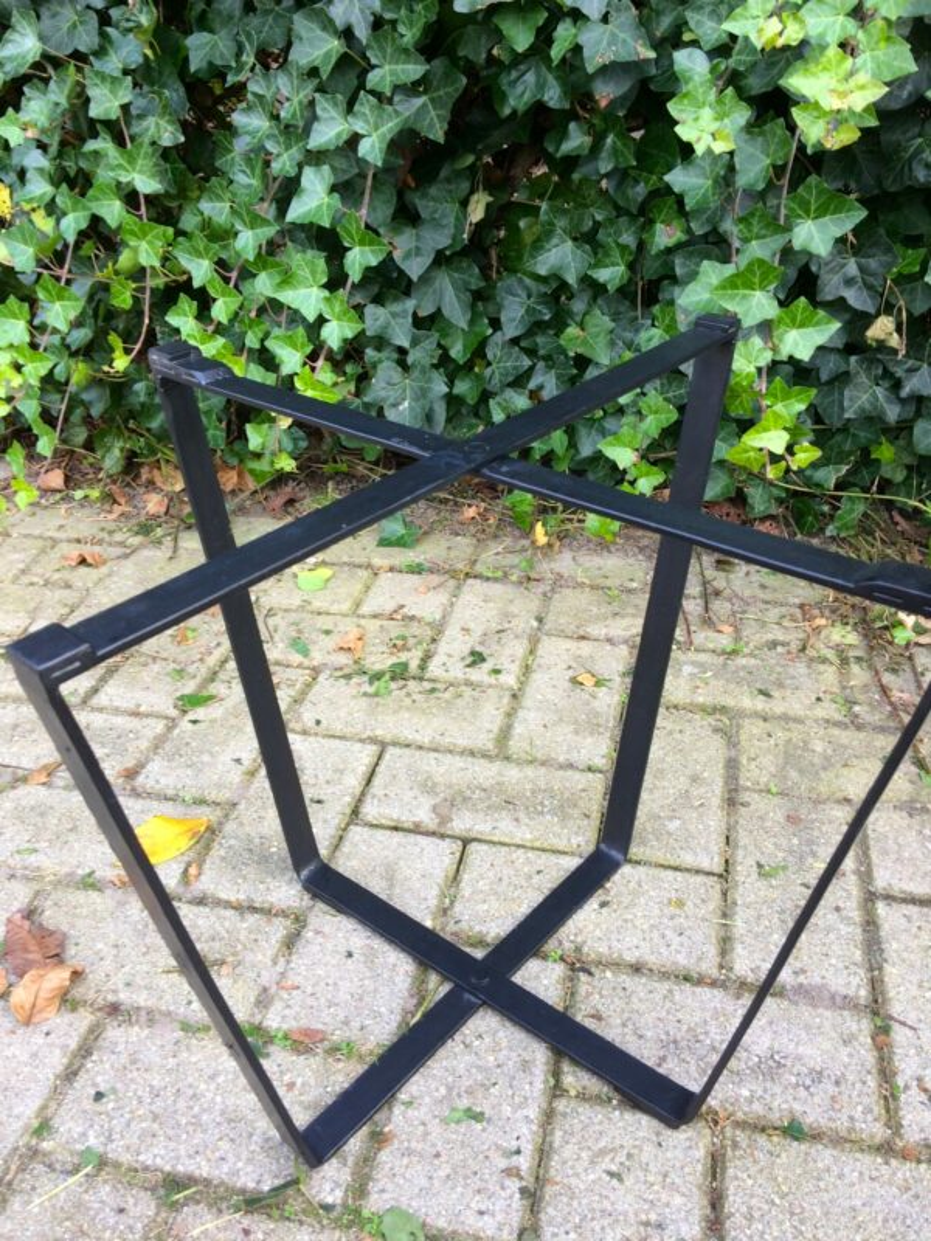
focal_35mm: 29
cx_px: 466
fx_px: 1040
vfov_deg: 61.7
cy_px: 620
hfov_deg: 48.2
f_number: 2.2
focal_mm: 4.15
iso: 32
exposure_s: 1/106
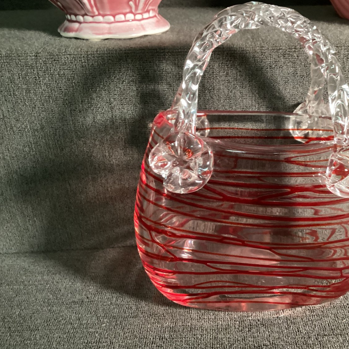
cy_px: 173
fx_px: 422
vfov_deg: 44.9
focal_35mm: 37
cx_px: 235
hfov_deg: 44.2
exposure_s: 1/30
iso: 500
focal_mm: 3.3
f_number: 2.4
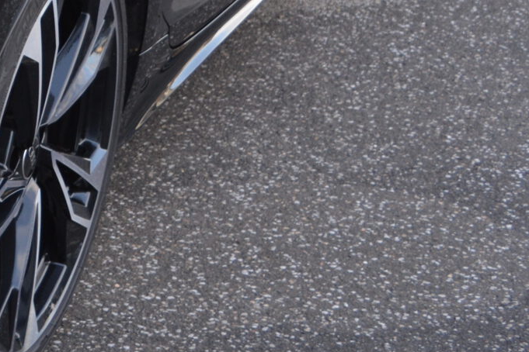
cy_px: -114
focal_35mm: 141
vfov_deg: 9.6
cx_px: -415
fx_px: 2070
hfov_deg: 13.2
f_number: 5.6
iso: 400
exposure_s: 1/125
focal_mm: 25
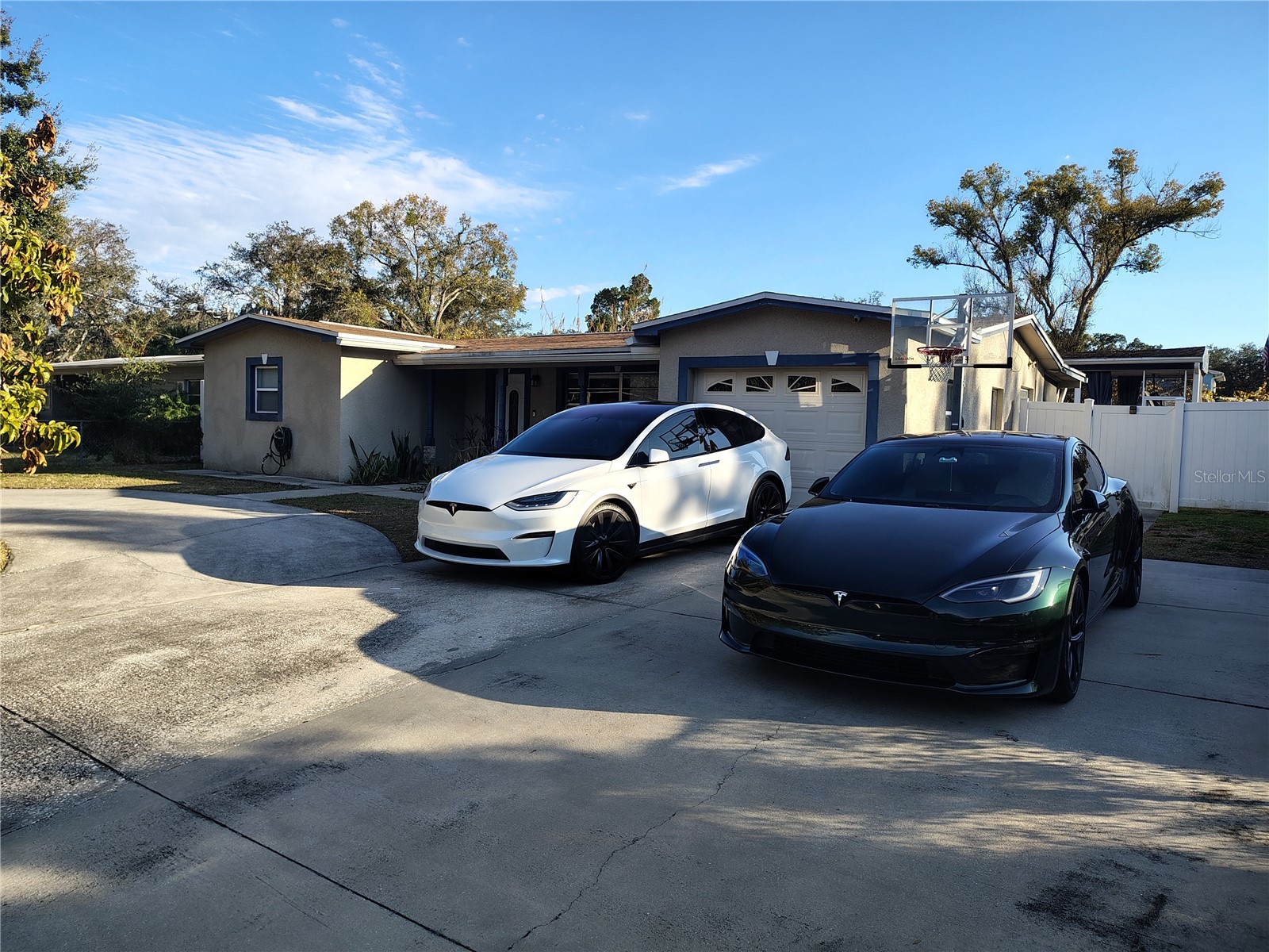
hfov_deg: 71.6
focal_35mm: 24
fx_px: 880
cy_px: 476
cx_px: 634
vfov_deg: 56.8
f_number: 1.8
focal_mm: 5.56
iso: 100
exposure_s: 1/699
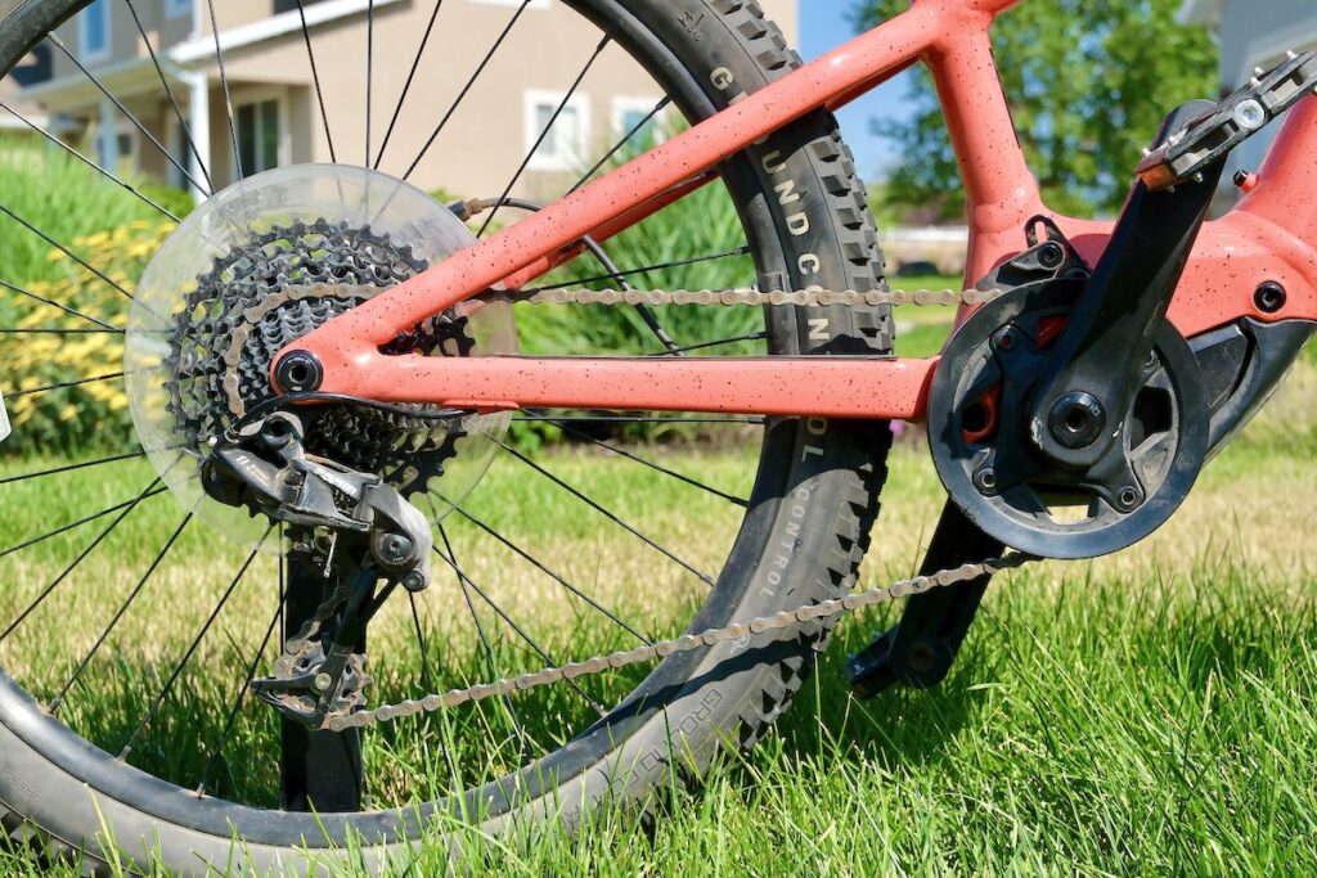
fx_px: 1646
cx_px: 658
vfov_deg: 29.9
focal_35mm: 45
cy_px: 439
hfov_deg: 43.6
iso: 400
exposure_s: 1/1800
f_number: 5.6
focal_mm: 30
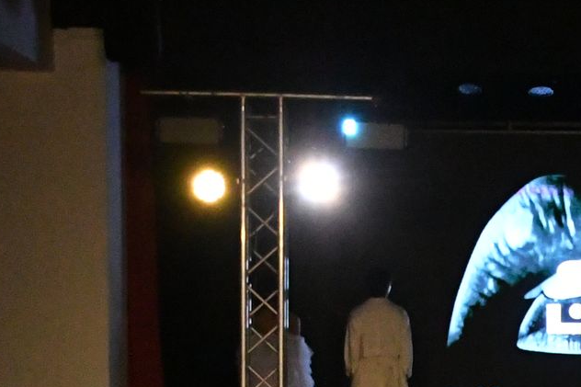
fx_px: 3065
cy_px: 569
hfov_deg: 10.6
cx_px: 725
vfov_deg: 7.1
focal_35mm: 190
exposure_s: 1/100
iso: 8000
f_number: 5
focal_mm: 32
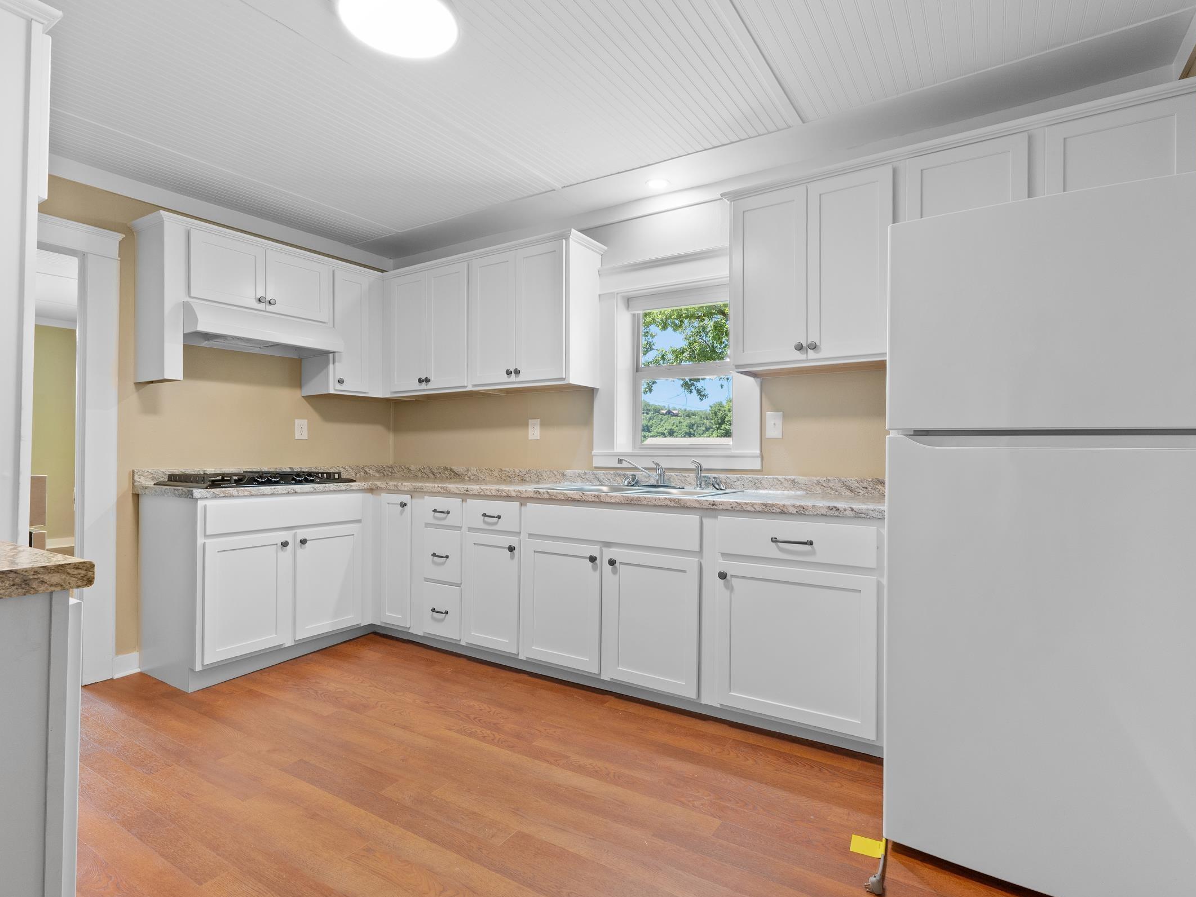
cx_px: 605
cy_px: 432
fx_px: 587
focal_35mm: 17
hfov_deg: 91.0
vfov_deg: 74.7
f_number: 9
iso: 200
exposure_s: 1/1.25
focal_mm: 10
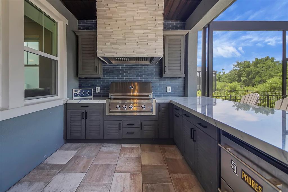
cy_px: 96
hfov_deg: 100.4
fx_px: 120
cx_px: 144
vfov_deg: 77.3
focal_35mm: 15
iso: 500
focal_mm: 10
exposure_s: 1/100
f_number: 4.5
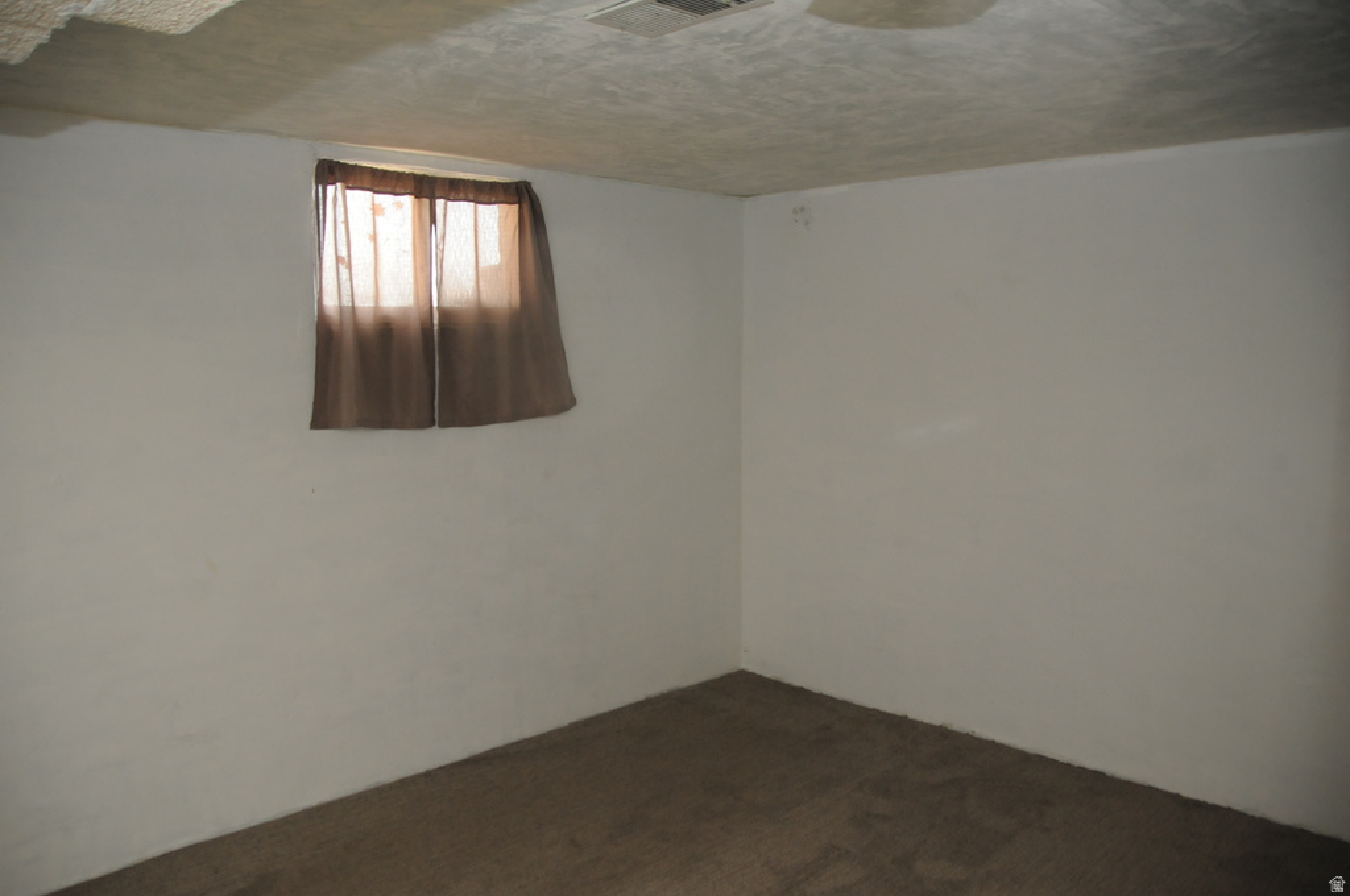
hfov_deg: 67.4
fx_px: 1011
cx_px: 675
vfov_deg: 47.8
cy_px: 448
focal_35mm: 27
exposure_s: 1/60
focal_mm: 18
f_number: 3.5
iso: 800
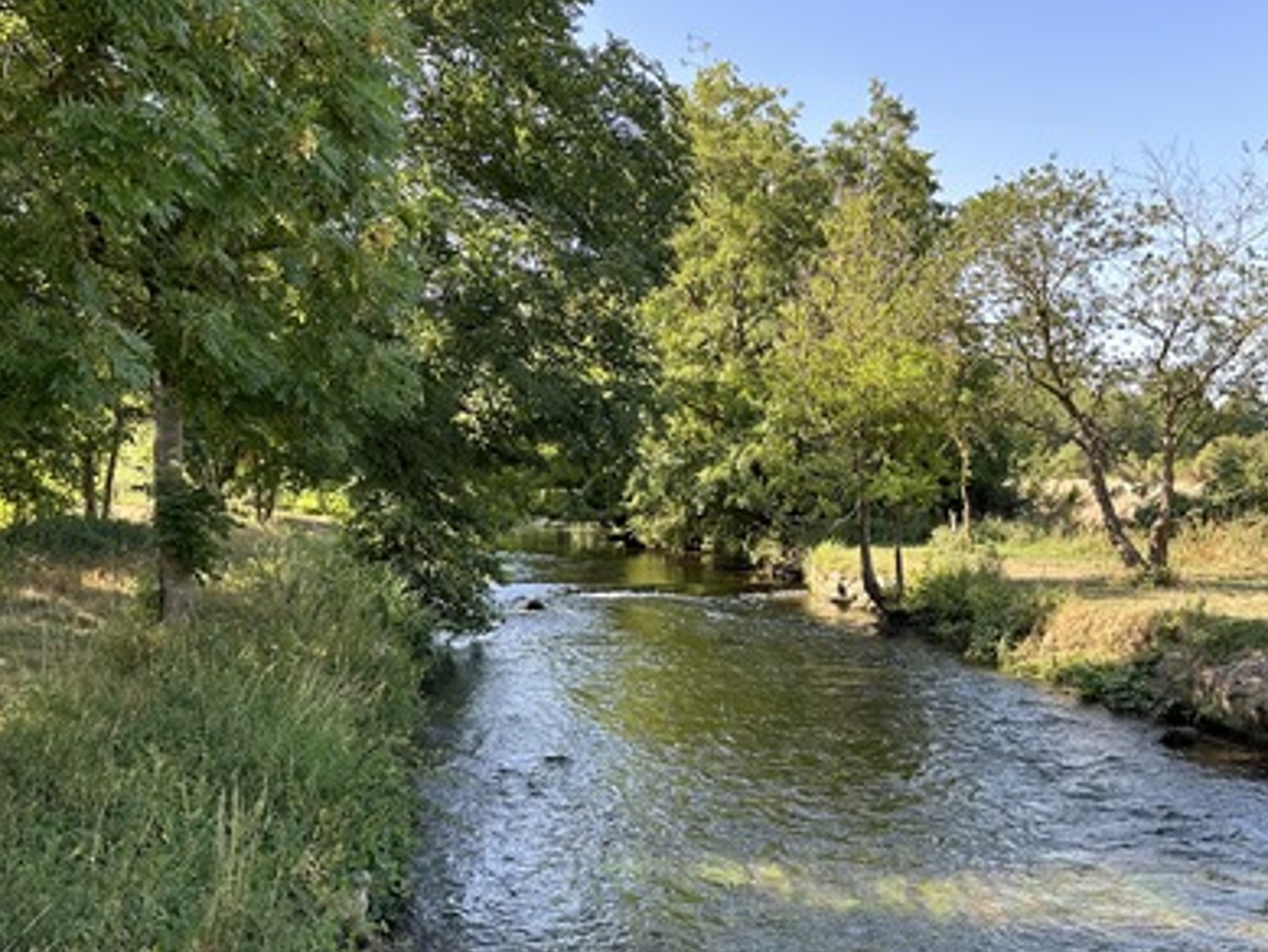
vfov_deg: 38.4
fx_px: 1356
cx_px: 681
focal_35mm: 37
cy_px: 600
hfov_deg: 50.1
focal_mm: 6.86
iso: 80
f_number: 1.78
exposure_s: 1/555
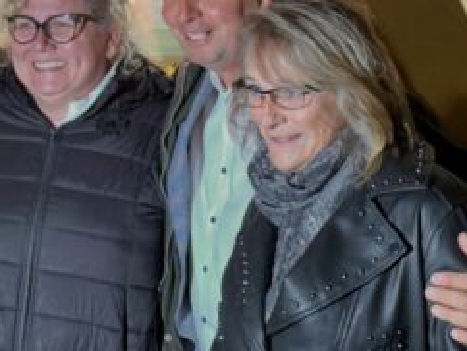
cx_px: 37
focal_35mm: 129
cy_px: 54
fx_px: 1742
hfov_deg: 15.1
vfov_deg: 11.5
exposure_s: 1/20
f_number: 1.78
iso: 640
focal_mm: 6.86
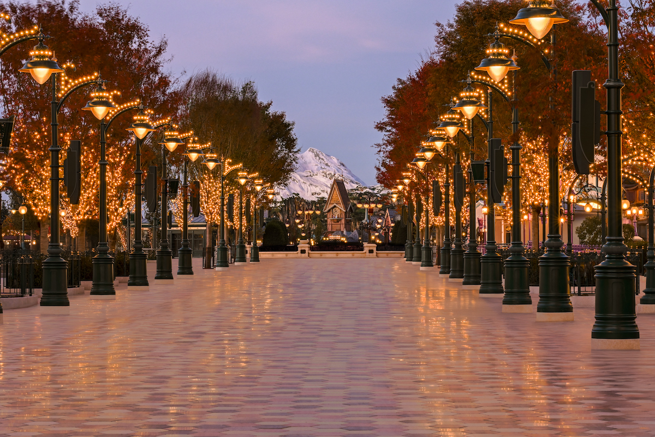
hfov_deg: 20.4
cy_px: 218
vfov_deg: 13.7
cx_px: 328
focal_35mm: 100
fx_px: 1819
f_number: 22
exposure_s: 1/5
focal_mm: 100
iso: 500
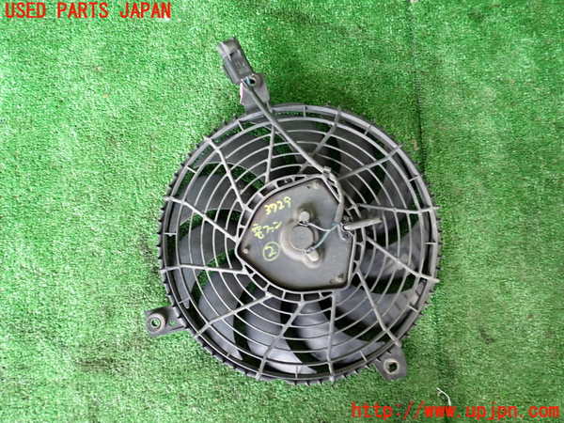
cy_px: 212
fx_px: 489
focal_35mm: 30
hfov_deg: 60.0
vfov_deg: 46.8
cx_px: 282
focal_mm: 5.4
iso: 250
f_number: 2.3
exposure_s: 1/30
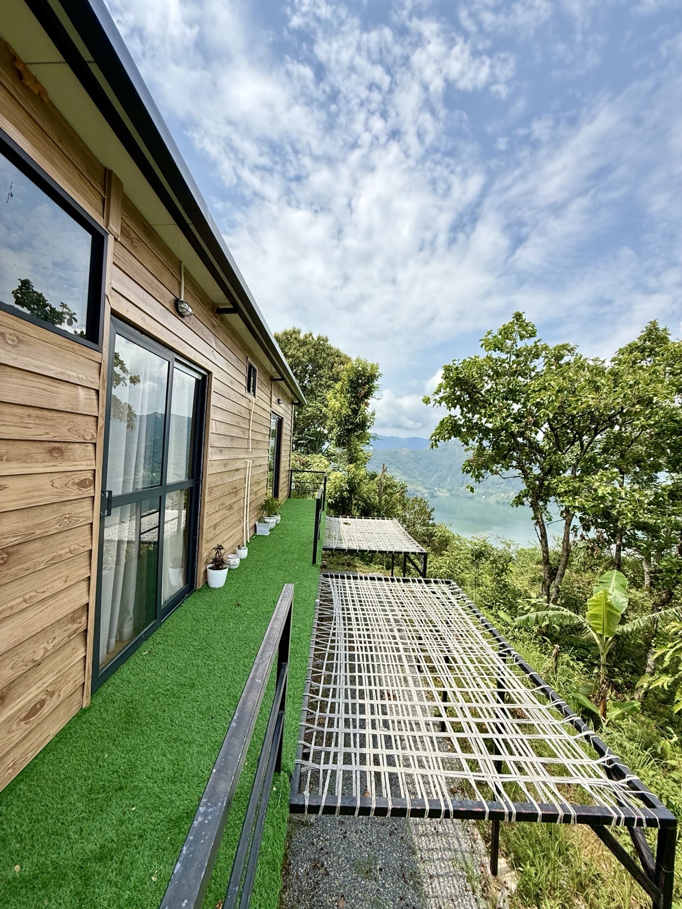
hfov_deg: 85.7
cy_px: 454
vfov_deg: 102.1
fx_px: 368
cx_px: 341
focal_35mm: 14
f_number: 2.2
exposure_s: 1/1235
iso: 64
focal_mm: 2.22
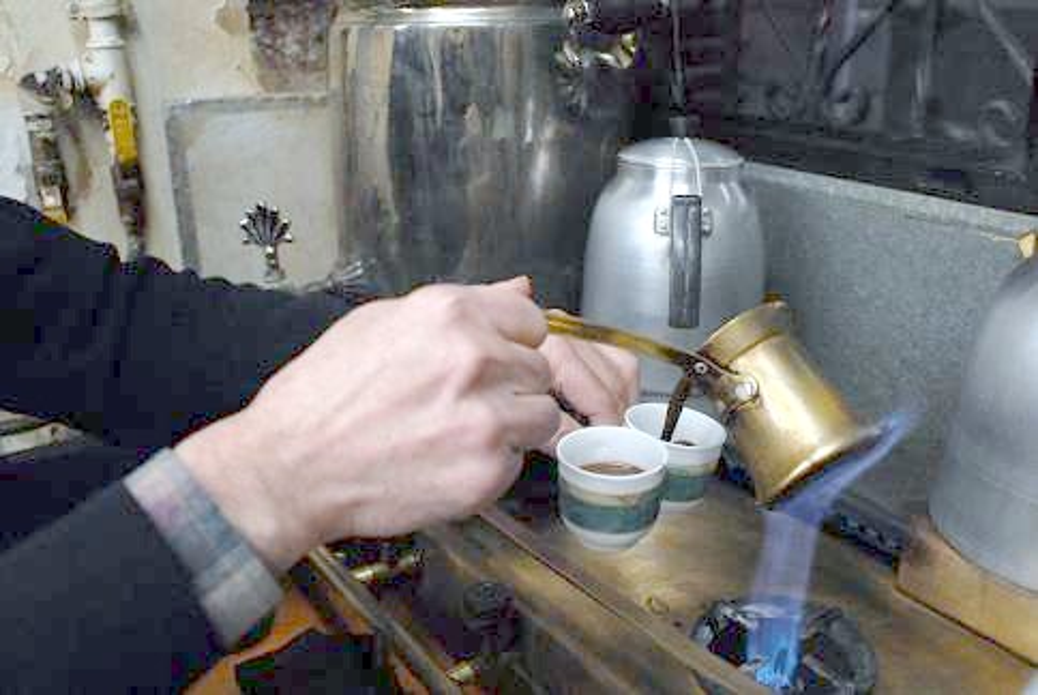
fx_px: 866
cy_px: 348
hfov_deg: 61.9
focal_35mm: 30
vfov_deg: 43.7
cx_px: 519
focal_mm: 20
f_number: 2.8
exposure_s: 1/80
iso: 800
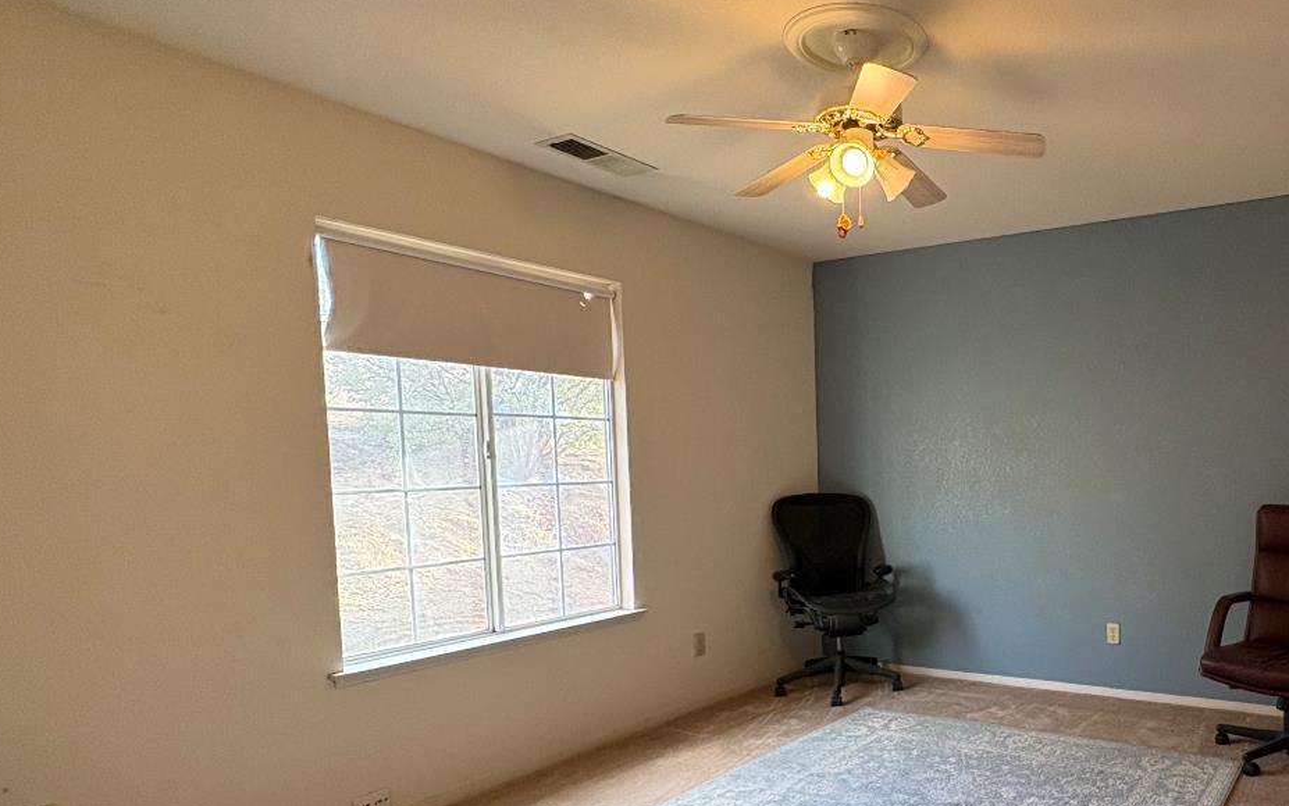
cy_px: 527
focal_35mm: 24
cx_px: 978
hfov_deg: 69.5
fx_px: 843
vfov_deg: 50.3
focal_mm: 2.22
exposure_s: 1/120
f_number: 2.2
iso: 400
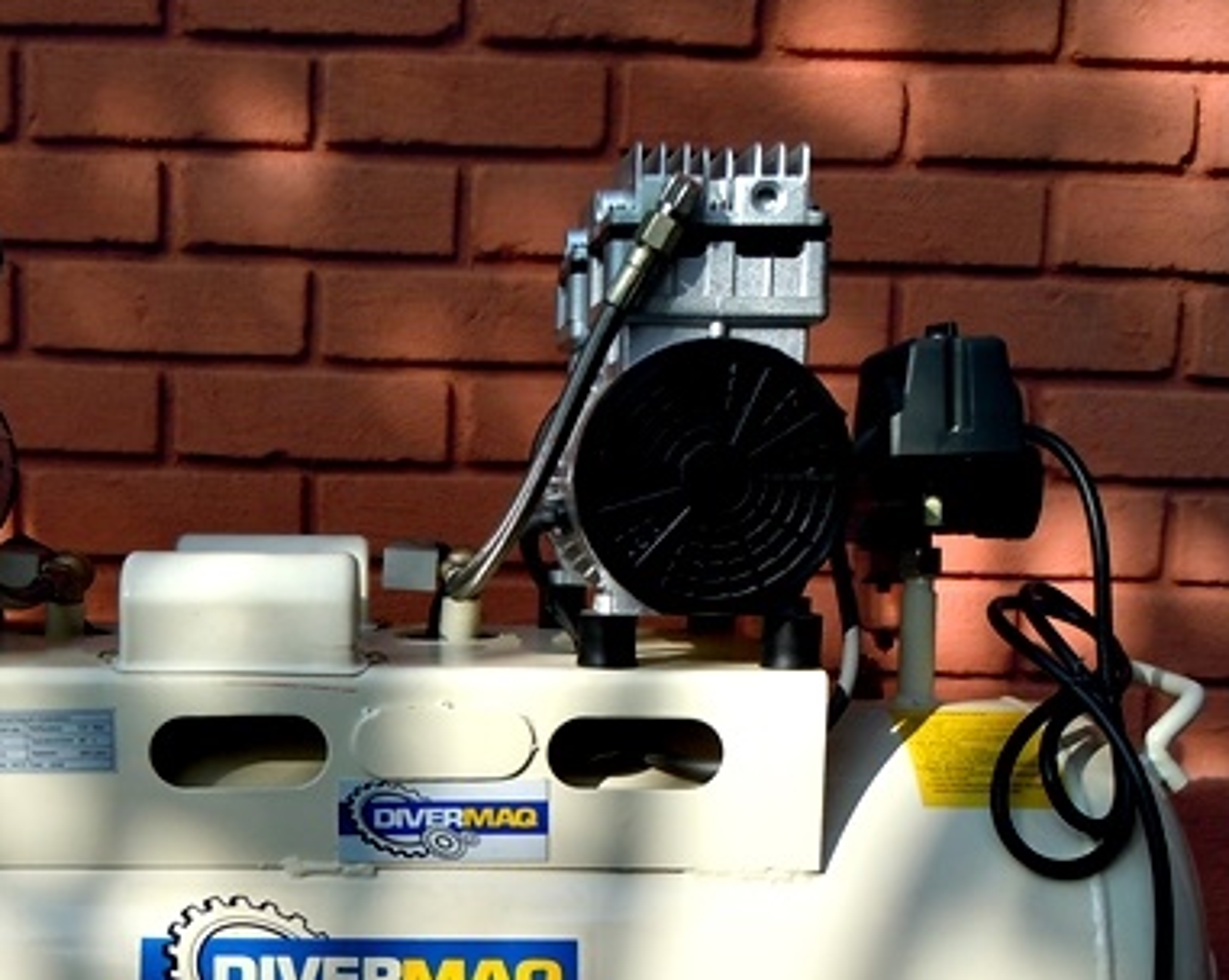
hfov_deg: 36.3
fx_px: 1853
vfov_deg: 29.1
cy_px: 753
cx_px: 392
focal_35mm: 51
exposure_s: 1/800
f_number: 3.5
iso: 100
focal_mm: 5.4
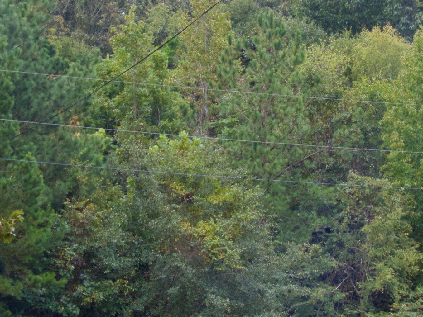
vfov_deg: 7.1
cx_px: 273
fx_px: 2566
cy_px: 226
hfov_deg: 9.4
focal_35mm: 210
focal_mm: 17
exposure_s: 1/60
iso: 110
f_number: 4
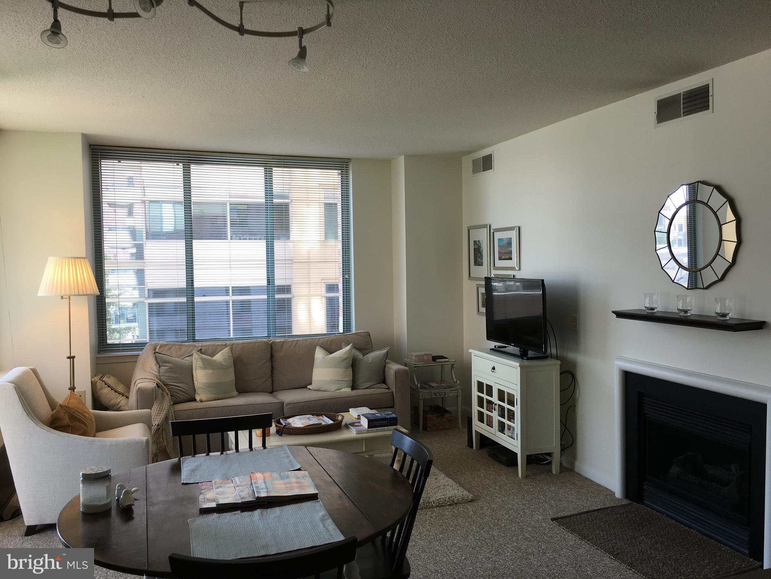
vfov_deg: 48.2
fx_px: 646
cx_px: 386
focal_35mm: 29
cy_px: 290
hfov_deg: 61.7
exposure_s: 1/60
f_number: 2.2
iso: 25
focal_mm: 4.15
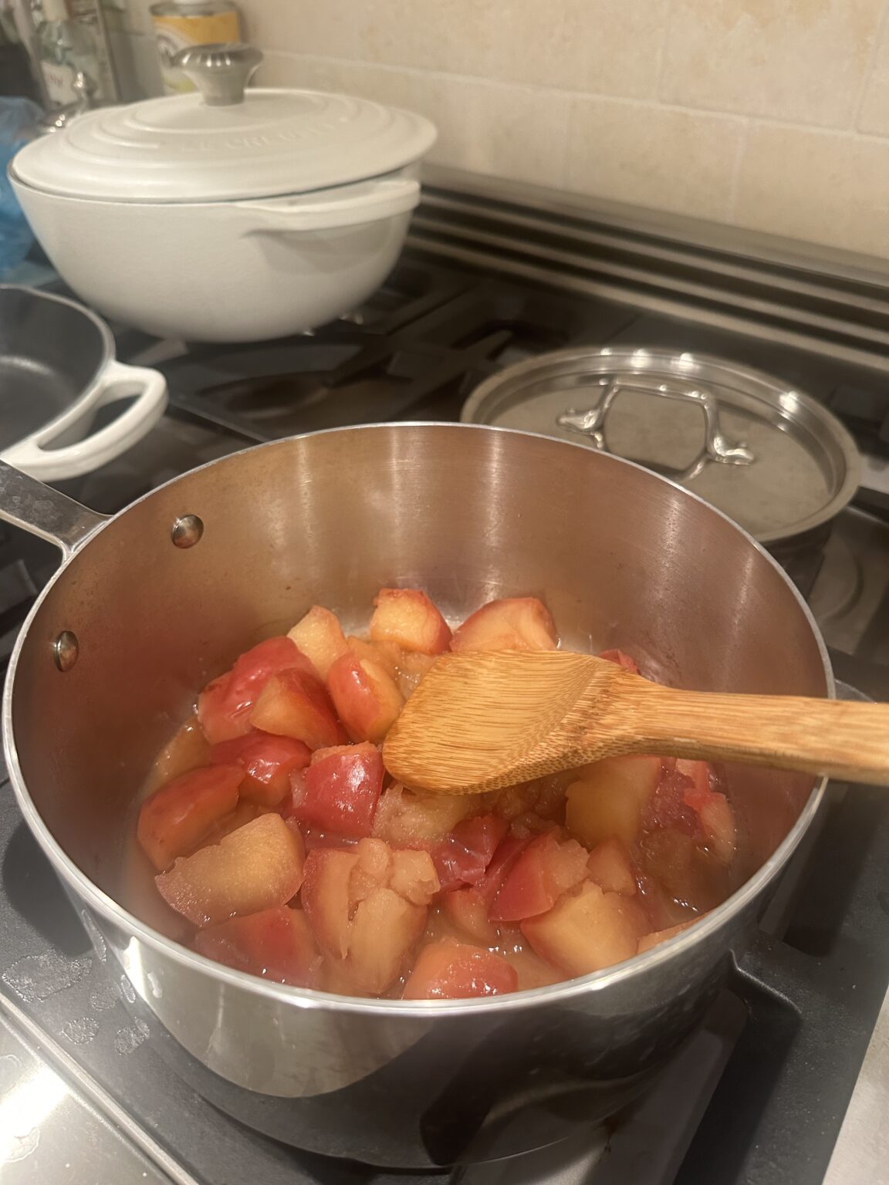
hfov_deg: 56.8
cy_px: 592
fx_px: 822
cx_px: 444
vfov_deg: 71.6
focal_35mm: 24
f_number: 1.78
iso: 400
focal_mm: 6.86
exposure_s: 1/60
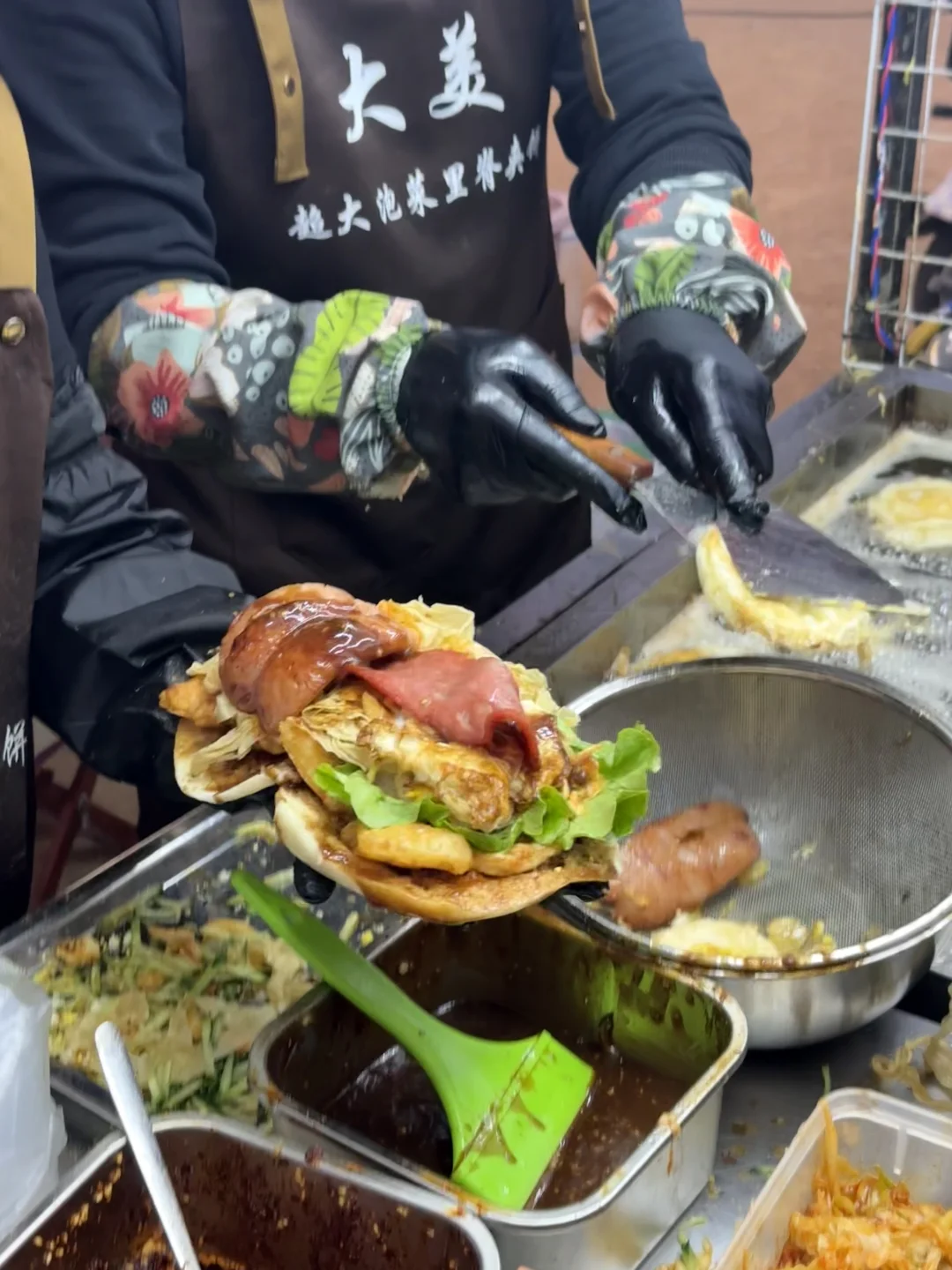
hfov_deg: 30.3
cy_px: 635
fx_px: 1760
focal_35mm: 48
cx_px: 476
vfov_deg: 39.7
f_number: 1.78
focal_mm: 6.76
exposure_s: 1/50
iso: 160
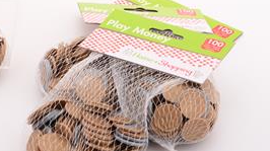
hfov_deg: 12.1
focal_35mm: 177
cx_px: 69
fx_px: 1266
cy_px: 26
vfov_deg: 6.8
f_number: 13
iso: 100
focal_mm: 60
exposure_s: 1/160
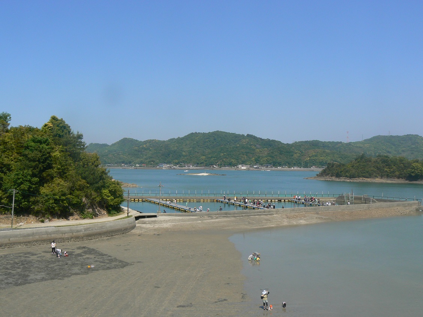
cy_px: 158
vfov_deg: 39.6
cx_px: 212
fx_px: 440
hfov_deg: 51.4
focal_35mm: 36
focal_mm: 6
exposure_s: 1/500
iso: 80
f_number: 7.1
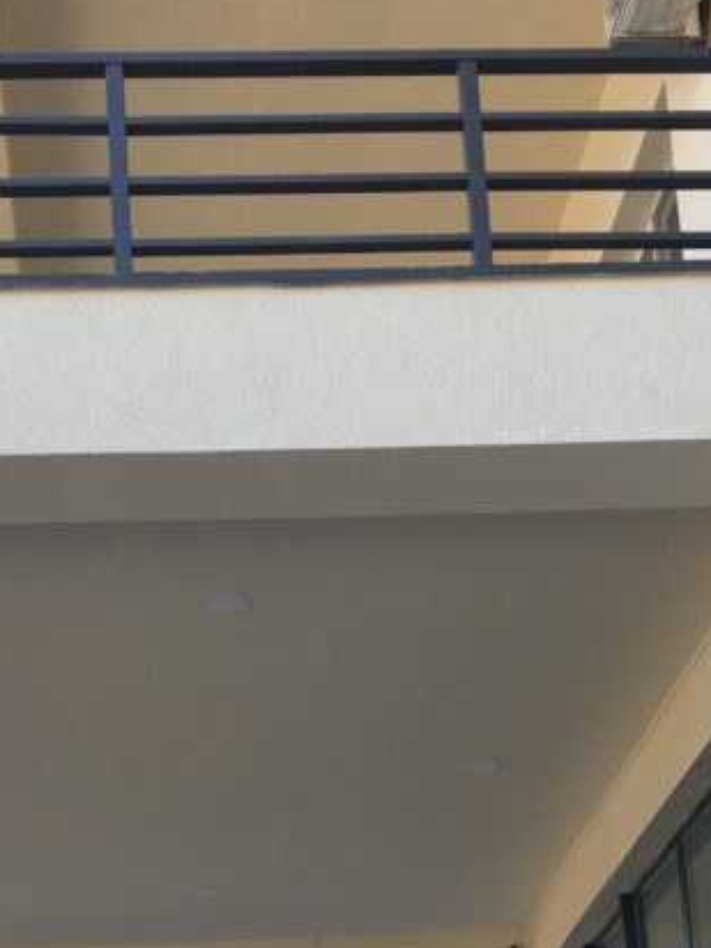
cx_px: 253
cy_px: 1107
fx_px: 1972
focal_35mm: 72
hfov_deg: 20.4
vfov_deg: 24.7
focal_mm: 4.15
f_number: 2.2
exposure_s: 1/348
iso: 25
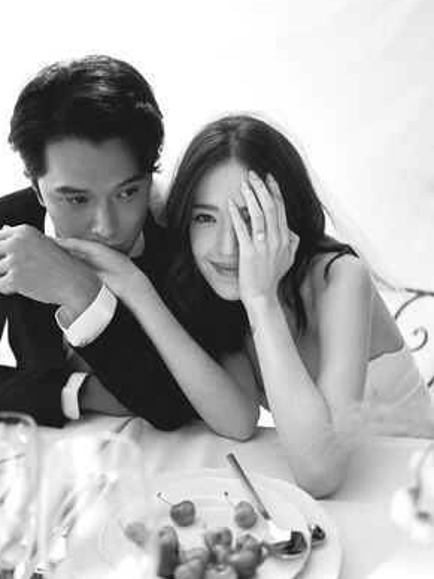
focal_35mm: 39
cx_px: 213
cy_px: 301
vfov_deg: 47.9
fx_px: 652
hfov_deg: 36.8
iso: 1250
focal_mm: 35
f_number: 2
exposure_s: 1/125
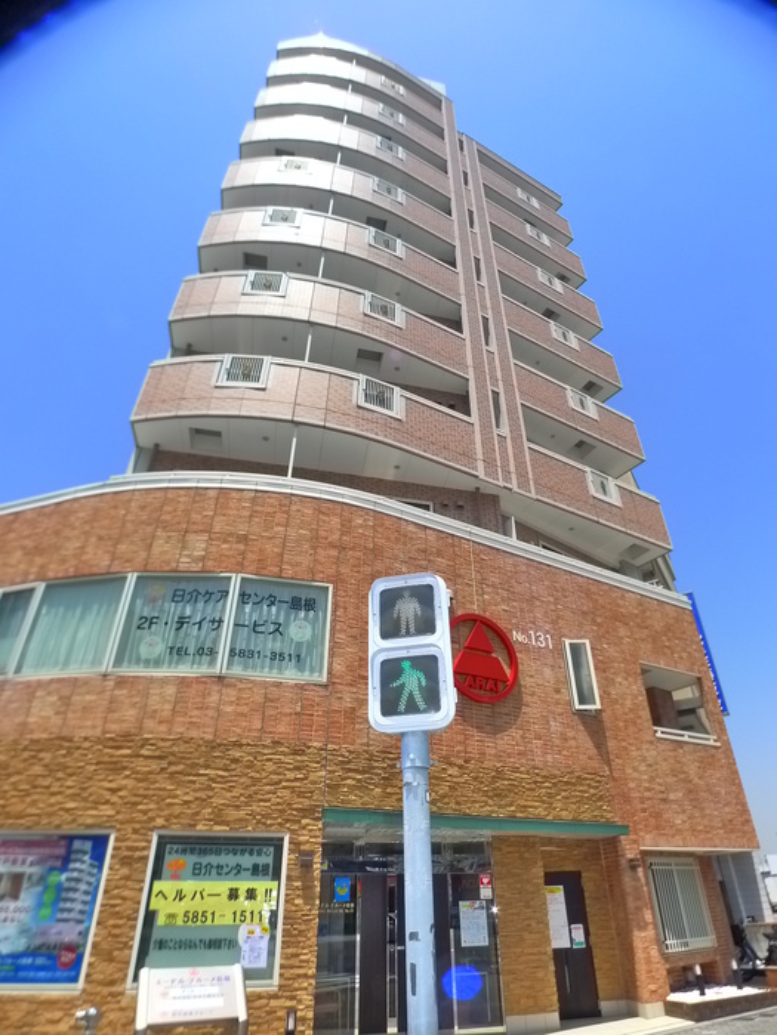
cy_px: 518
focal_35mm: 24
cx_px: 388
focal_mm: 5.1
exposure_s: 1/800
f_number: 4
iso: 400
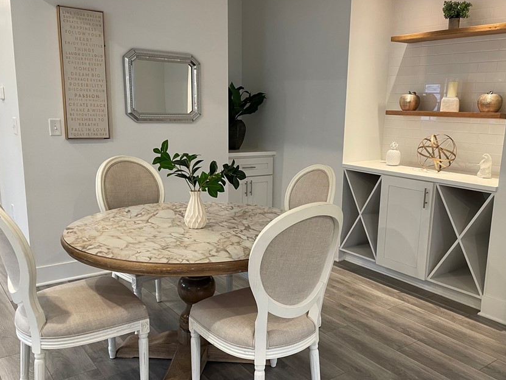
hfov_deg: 56.6
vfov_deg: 44.1
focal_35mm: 32
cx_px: 288
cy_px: 206
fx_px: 468
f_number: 1.6
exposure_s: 1/60
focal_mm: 4.2
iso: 125
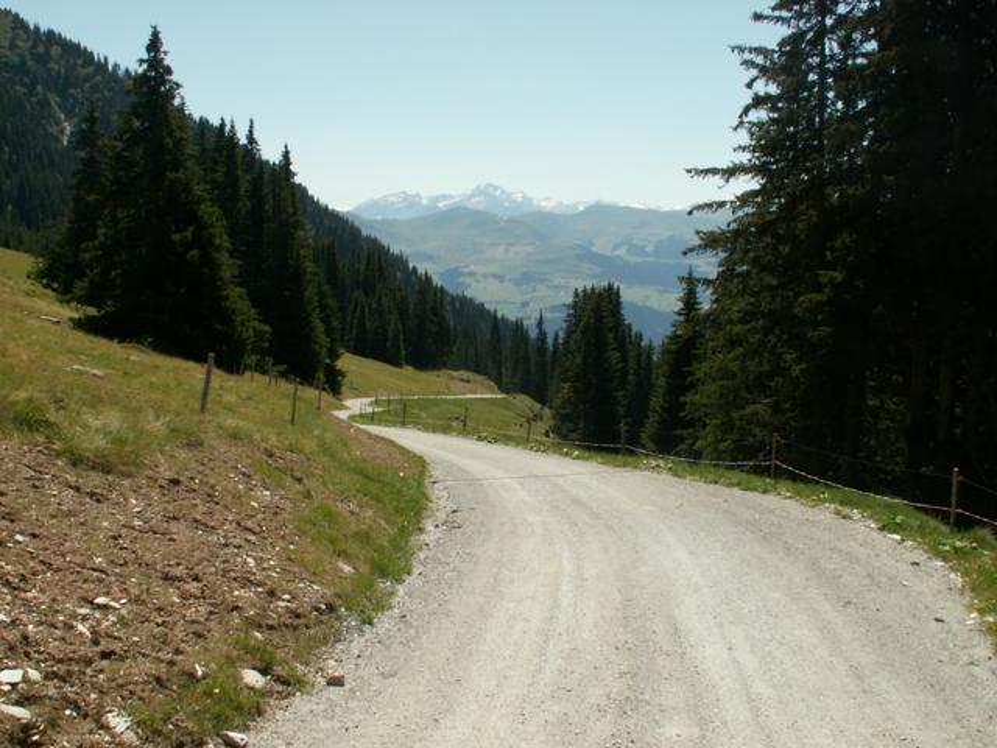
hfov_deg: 52.6
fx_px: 1008
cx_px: 498
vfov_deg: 40.7
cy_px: 374
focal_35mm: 35
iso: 50
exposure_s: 1/200
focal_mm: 5.86
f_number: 7.1
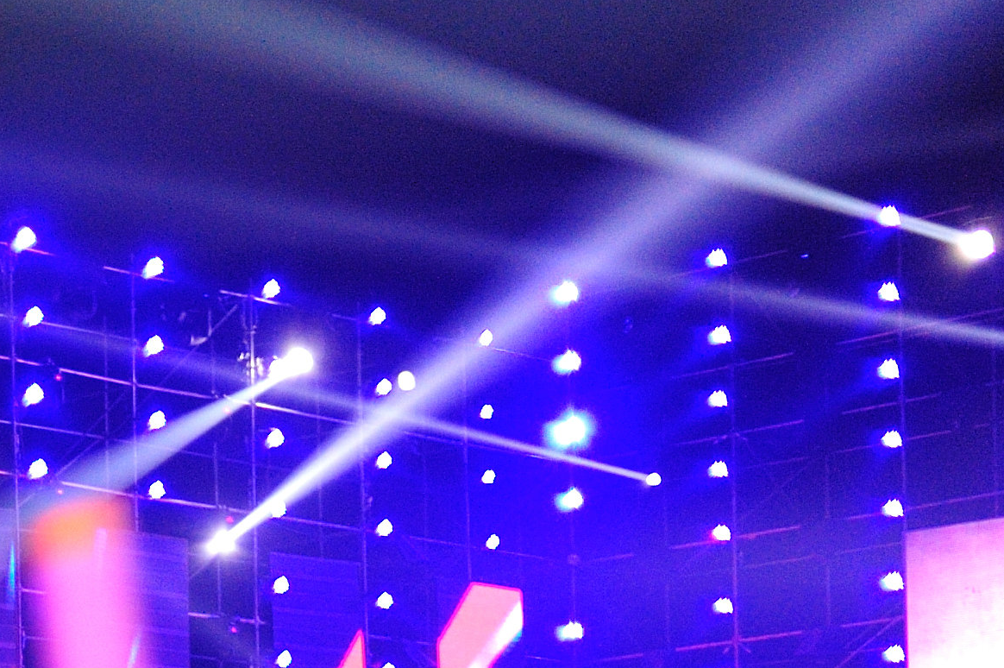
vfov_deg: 10.3
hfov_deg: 14.3
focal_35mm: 128
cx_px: -770
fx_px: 3567
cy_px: 1052
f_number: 2.8
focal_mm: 35
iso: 2800
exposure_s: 1/160
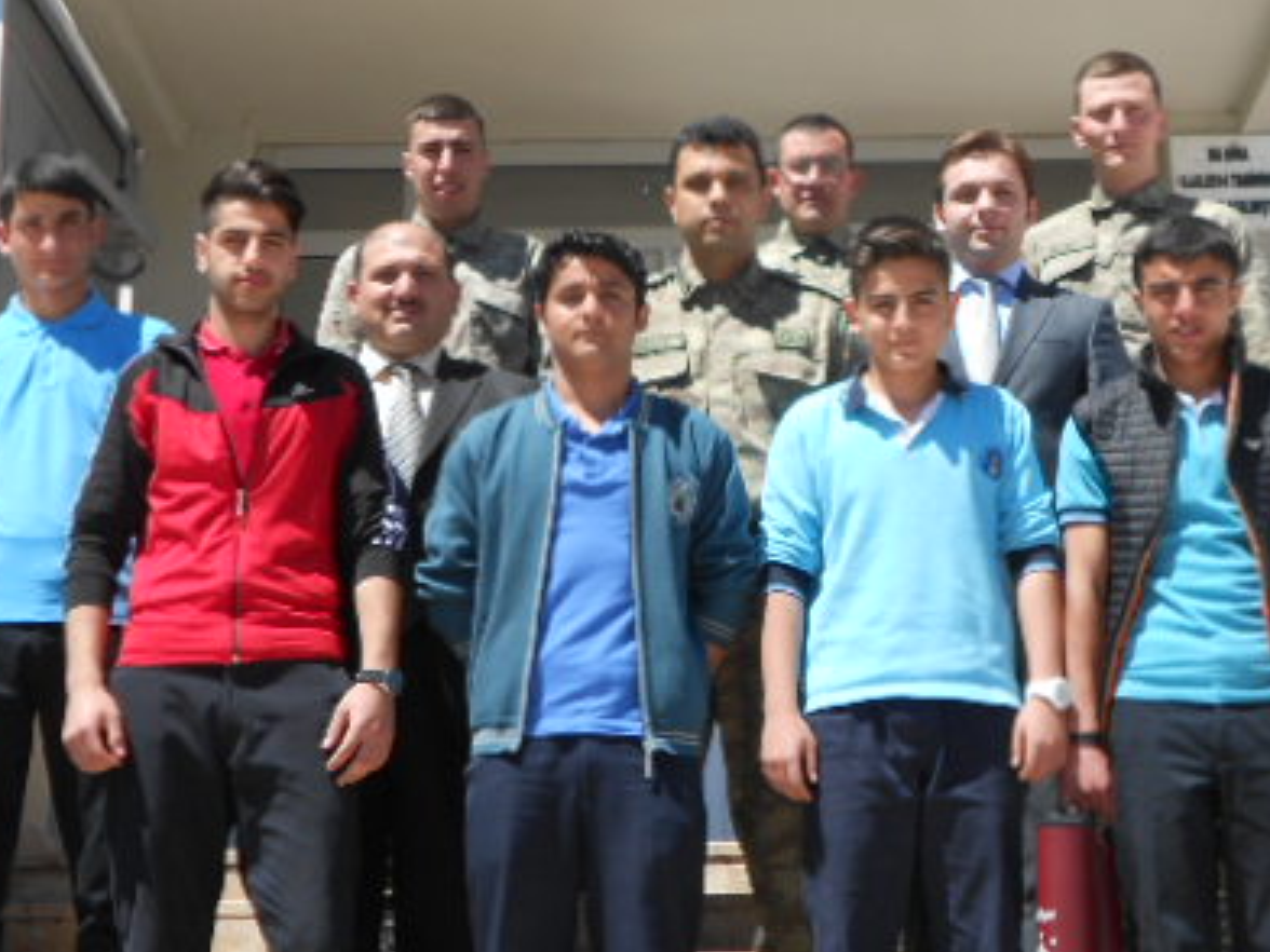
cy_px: 330
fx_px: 2935
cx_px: 729
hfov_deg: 24.4
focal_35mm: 80
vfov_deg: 18.4
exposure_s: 1/400
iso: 80
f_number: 4.5
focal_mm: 9
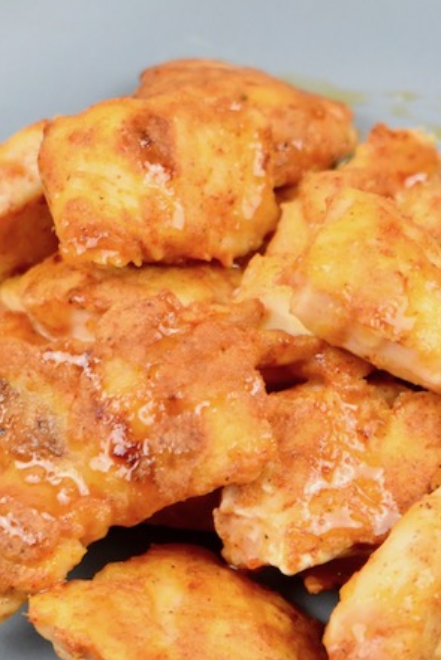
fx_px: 4461
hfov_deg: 5.7
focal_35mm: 243
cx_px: 298
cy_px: 426
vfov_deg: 8.5
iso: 400
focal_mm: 70
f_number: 5
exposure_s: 1/100
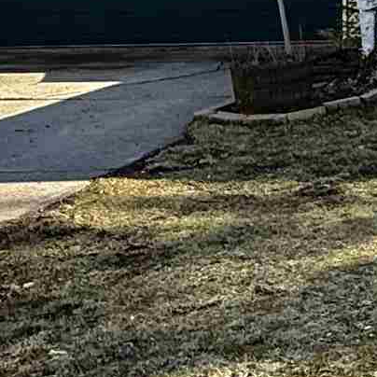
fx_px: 1158
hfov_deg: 16.4
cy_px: -28
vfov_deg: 17.9
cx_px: 612
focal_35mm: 94
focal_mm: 2.22
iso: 64
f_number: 2.2
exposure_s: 1/1125
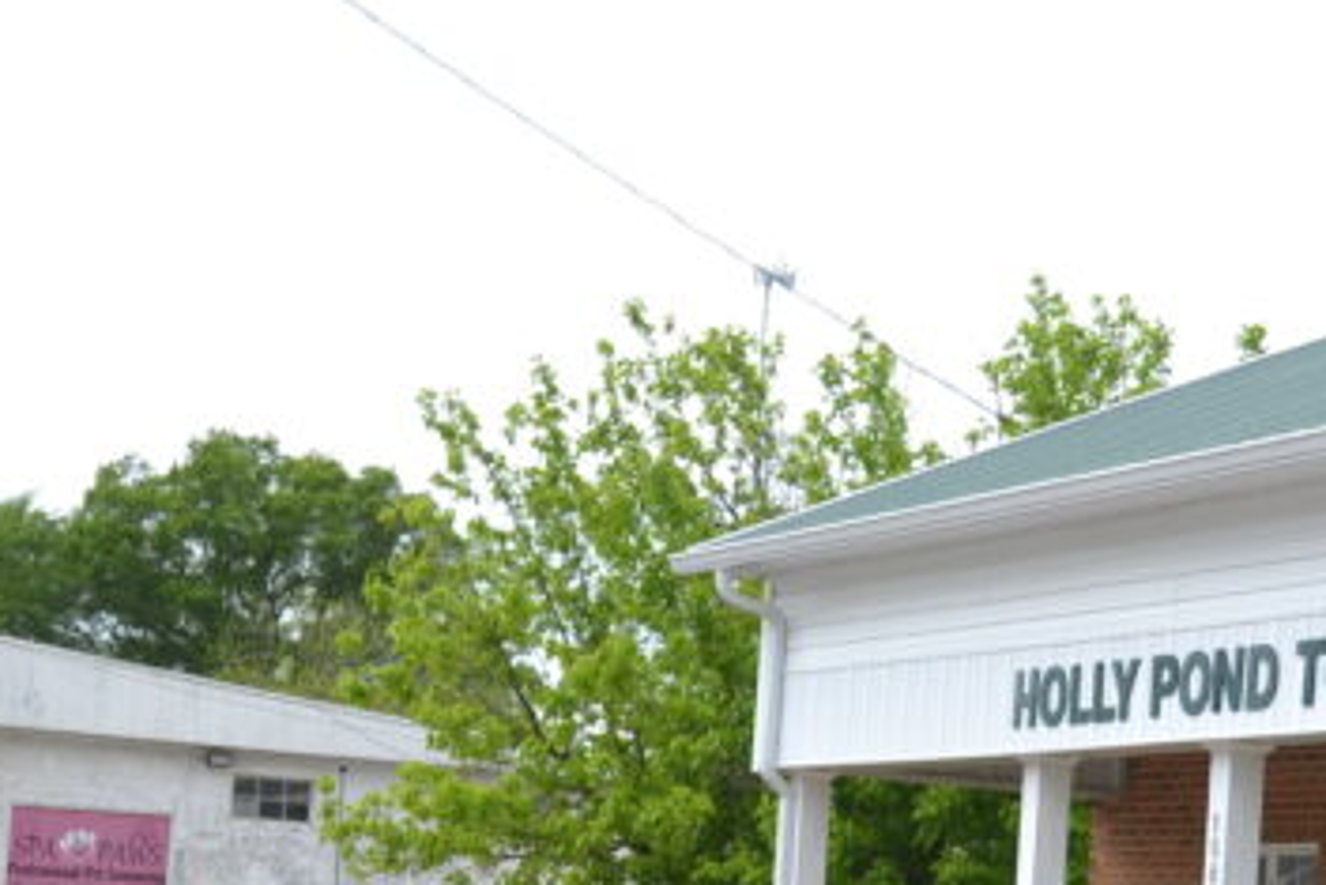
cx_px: 1059
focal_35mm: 96
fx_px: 3537
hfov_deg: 21.0
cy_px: 887
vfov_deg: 14.0
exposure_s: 1/1600
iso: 400
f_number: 6.3
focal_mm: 22
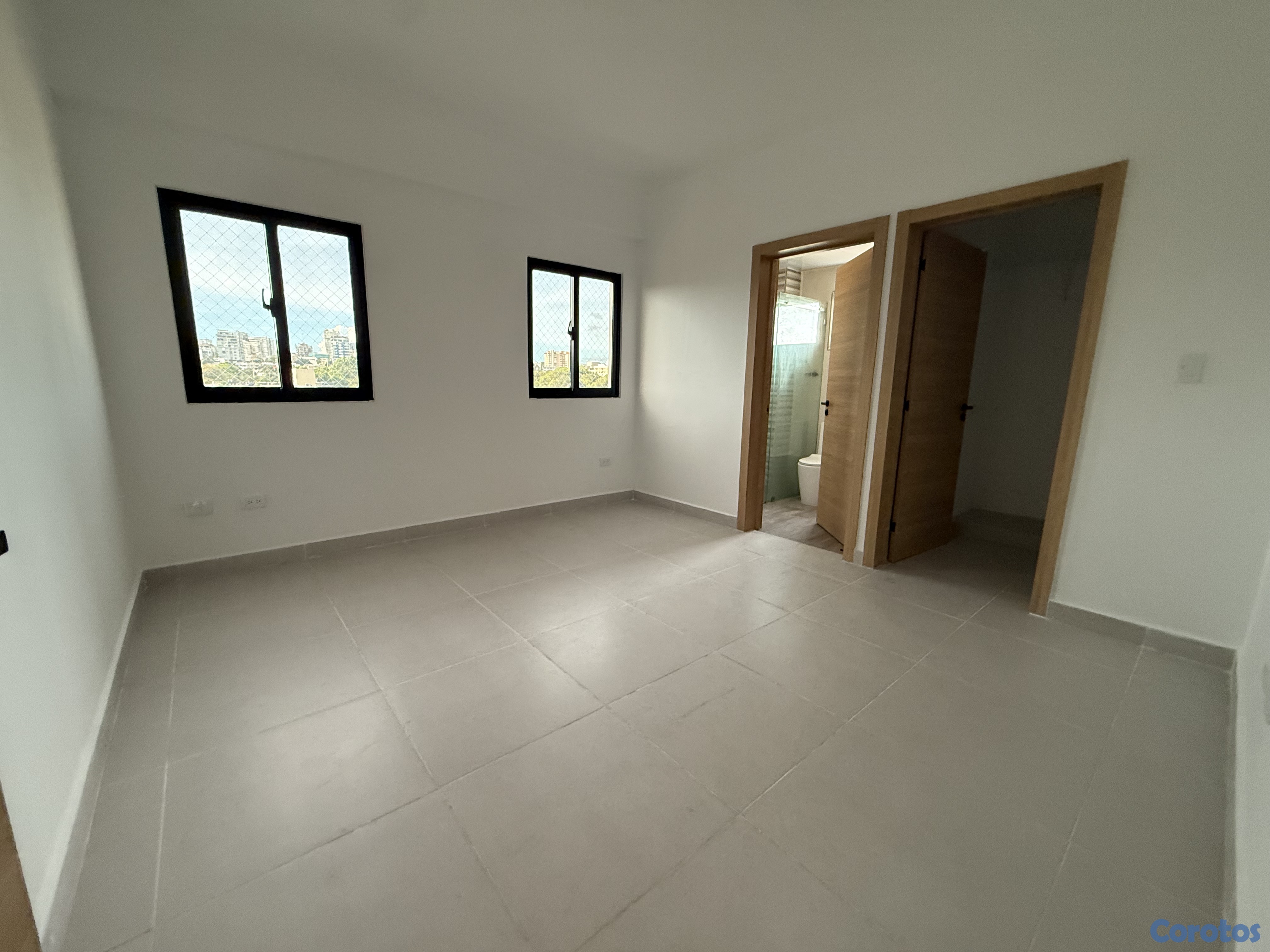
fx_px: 514
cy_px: 476
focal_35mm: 14
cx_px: 635
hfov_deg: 102.1
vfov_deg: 85.7
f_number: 2.2
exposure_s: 1/64
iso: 320
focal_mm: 2.22
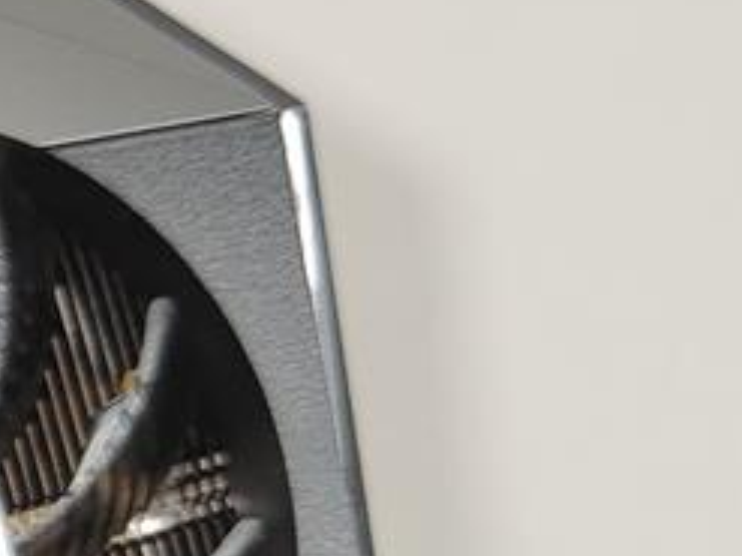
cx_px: -1220
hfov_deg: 10.5
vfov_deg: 9.5
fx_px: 3257
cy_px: 831
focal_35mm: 152
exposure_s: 1/100
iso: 58
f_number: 1.85
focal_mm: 6.78
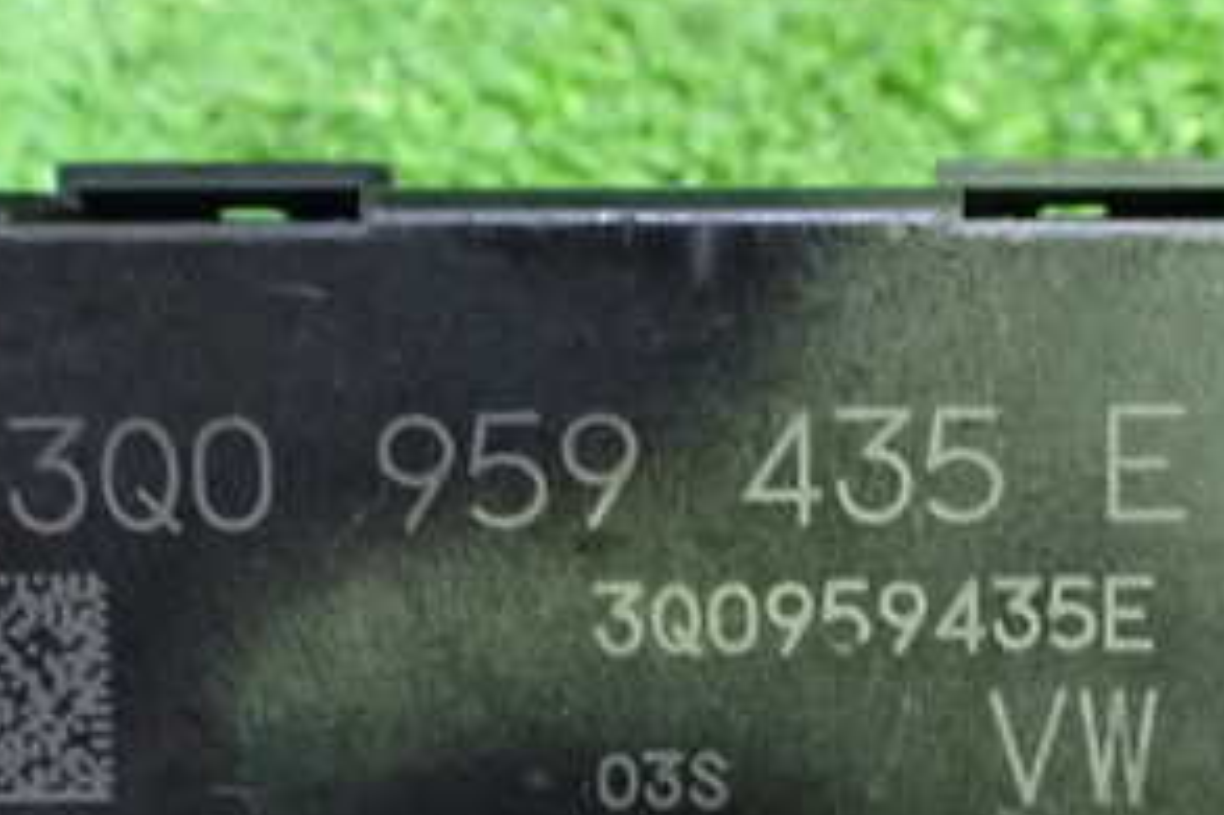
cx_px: 719
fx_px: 2175
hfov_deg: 31.4
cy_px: 652
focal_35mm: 64
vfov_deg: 21.0
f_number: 2.3
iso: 1250
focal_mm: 5.4
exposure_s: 1/30
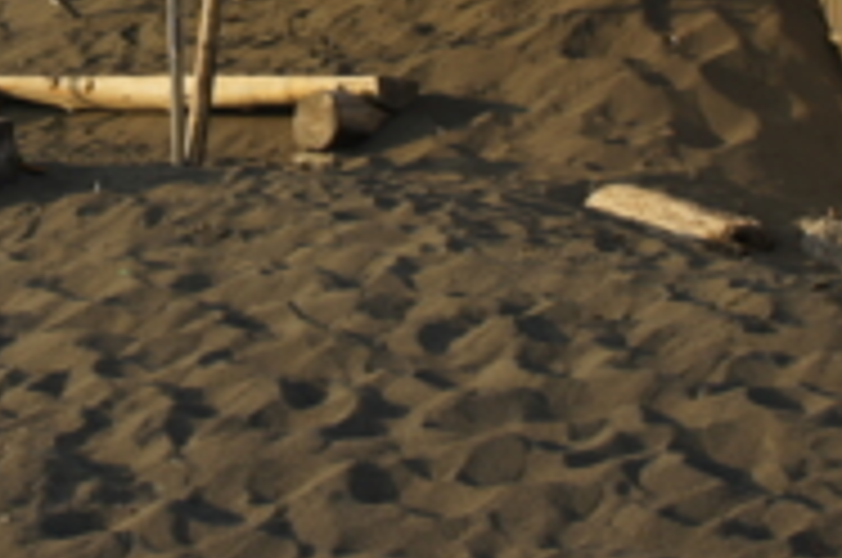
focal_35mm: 125
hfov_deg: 16.0
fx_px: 2919
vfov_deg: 10.6
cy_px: -232
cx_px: -63
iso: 200
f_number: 6.3
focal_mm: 26
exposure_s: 1/640
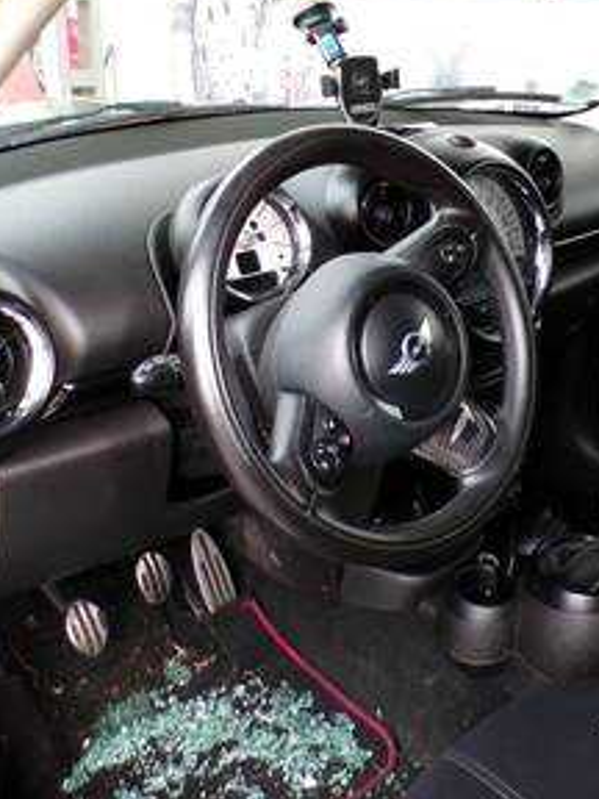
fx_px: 923
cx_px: 477
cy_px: 325
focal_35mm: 40
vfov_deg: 46.6
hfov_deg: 34.9
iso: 100
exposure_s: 1/50
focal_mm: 4.3
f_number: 3
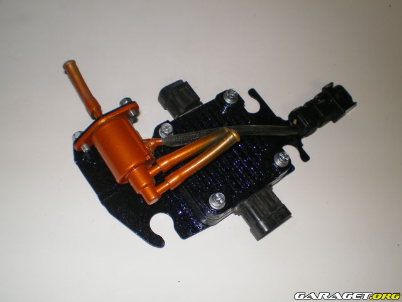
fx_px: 441
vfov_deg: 37.7
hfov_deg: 49.0
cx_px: 201
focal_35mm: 38
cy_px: 151
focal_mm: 6.3
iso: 64
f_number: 4.6
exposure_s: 1/30
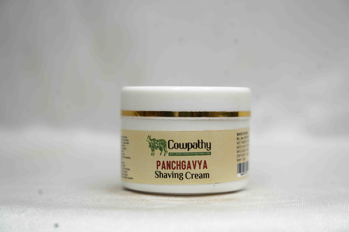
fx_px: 911
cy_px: 116
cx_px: 174
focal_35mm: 94
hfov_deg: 21.7
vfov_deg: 14.6
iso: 250
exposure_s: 1/60
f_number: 5.6
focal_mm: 94
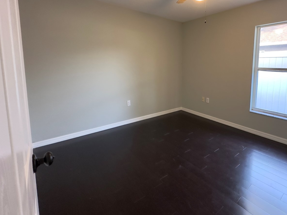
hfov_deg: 83.5
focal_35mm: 19
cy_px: 81
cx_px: 174
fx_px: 158
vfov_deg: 67.7
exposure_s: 1/60
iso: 400
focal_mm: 2.22
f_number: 2.2
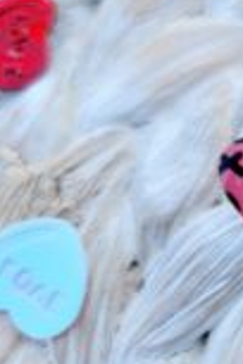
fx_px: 688
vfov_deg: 29.6
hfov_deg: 16.6
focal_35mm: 68
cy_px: 150
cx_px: 441
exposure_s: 1/120
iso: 25
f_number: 1.8
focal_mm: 6.7
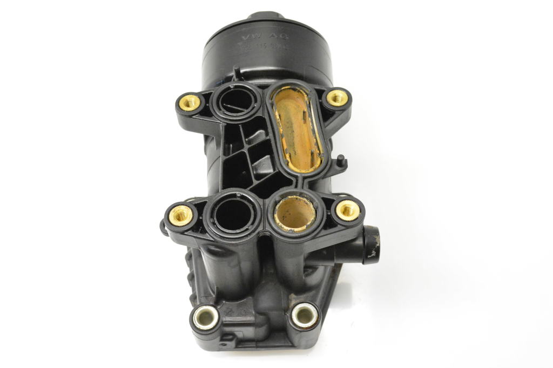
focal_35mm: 39
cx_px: 276
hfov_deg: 49.6
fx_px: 599
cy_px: 184
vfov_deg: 34.2
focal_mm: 26
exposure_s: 1/250
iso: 6400
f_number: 8
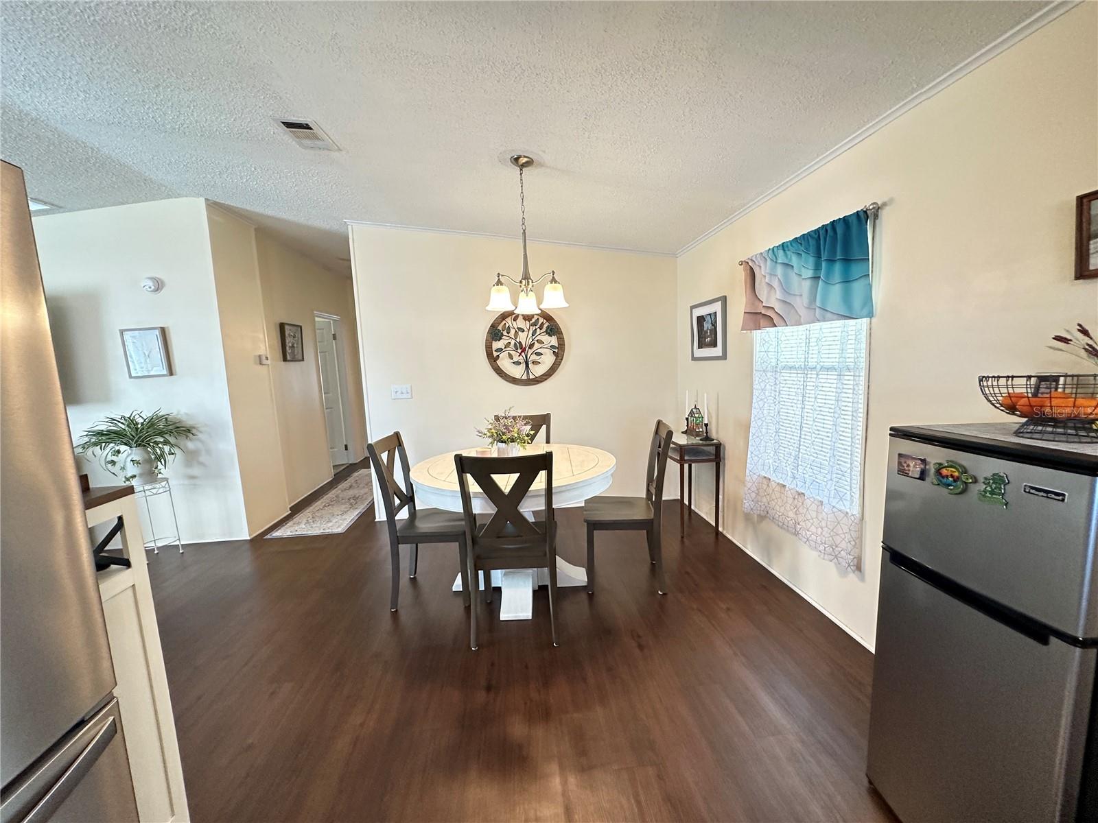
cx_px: 549
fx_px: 444
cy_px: 412
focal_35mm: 14
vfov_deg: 85.7
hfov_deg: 102.1
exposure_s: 1/60
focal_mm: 2.22
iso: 320
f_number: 2.2
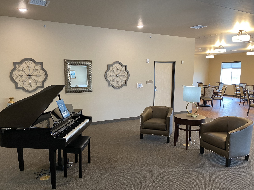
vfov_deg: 49.7
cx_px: 123
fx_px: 205
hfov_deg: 63.4
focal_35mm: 28
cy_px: 101
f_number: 1.8
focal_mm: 4.25
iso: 160
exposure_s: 1/60
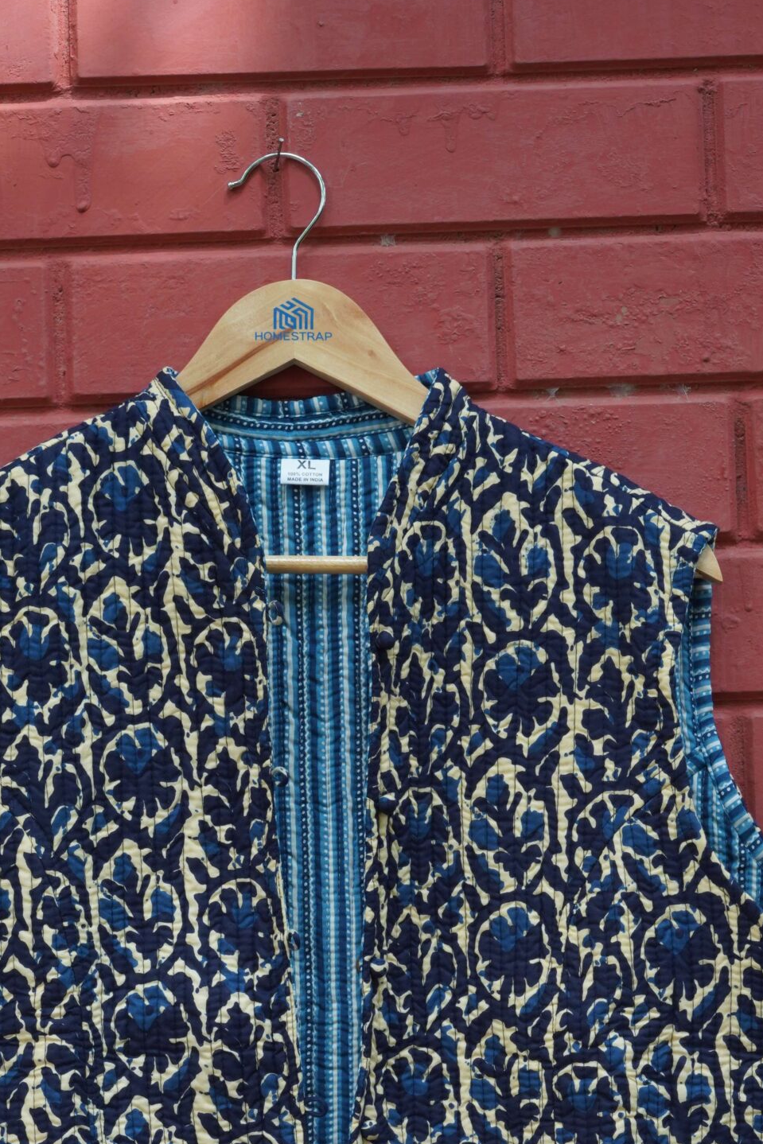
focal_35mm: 89
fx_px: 2829
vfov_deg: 22.4
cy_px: 994
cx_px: 308
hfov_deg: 15.4
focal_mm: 50
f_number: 8
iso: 800
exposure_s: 1/160
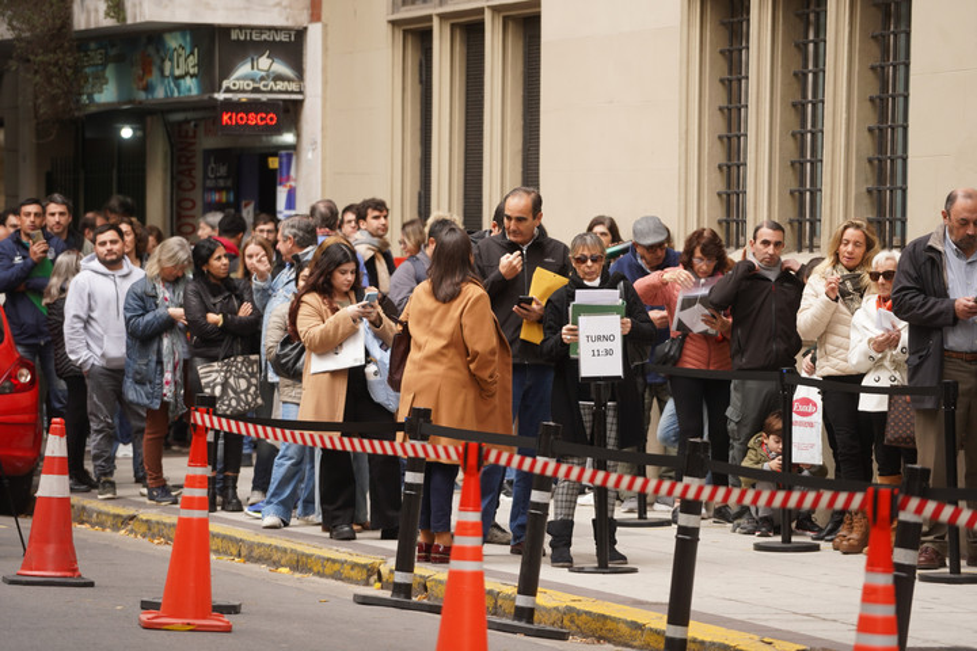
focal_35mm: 178
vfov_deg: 7.7
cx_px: 488
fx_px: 4830
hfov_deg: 11.5
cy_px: 326
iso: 400
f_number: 4
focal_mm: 178
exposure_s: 1/200
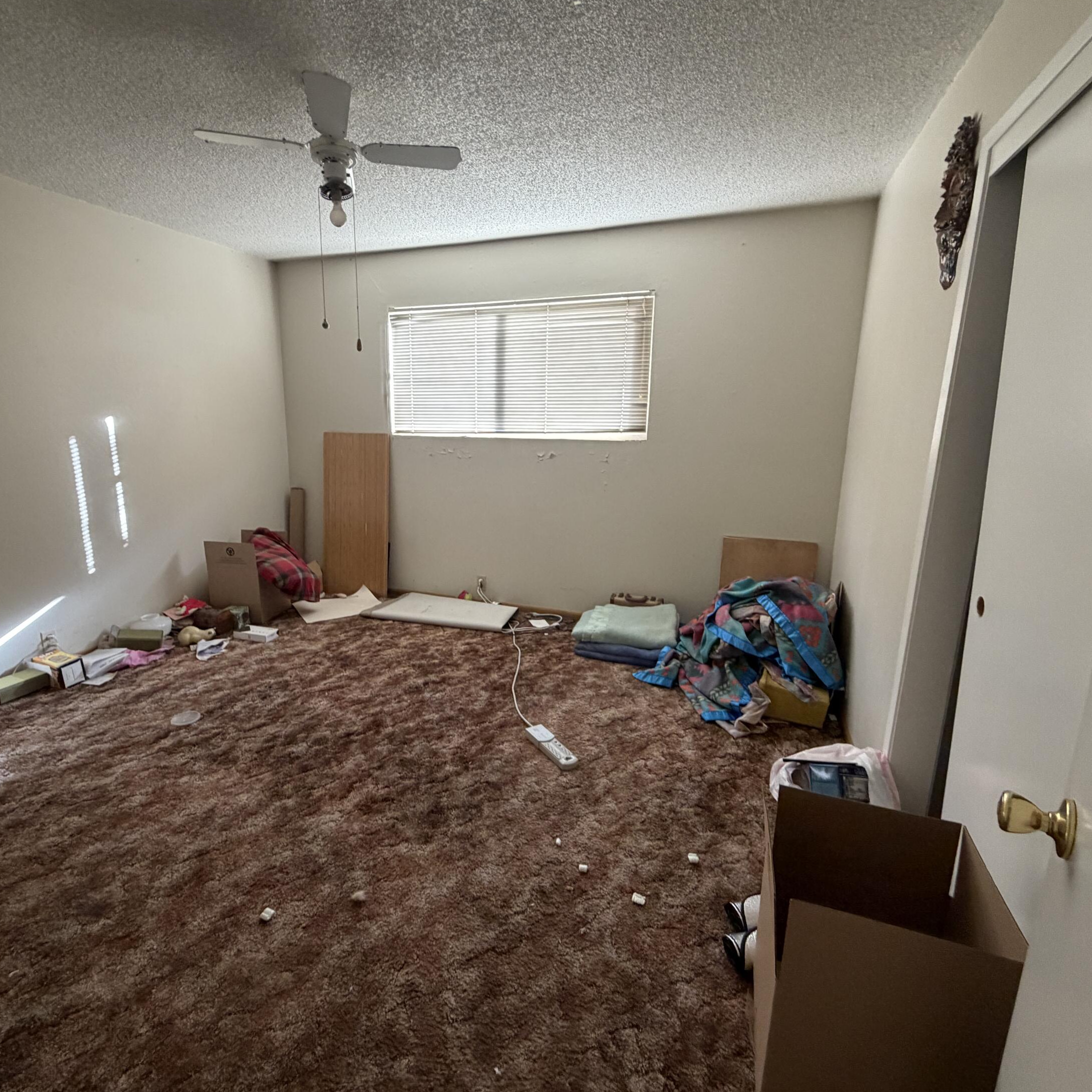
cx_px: 510
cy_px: 540
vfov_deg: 84.0
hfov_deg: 83.9
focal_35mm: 17
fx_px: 607
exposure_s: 1/67
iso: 320
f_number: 2.2
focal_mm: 2.22
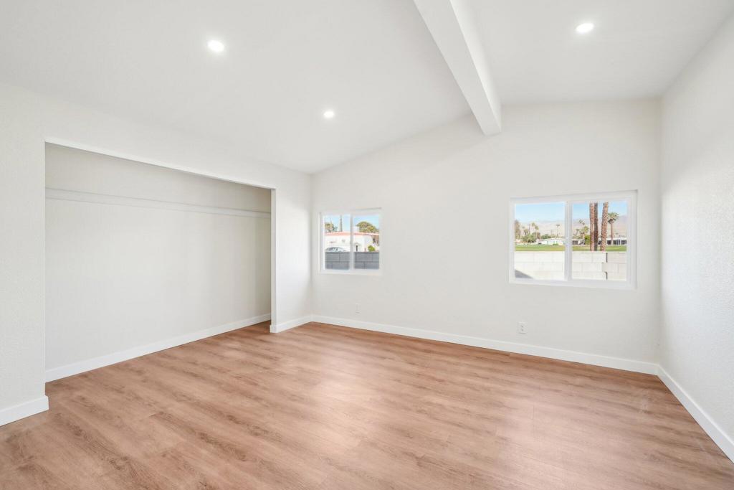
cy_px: 245
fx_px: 285
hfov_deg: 104.2
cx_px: 367
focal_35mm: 14
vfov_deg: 81.2
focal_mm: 14
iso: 200
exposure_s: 1/30
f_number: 8
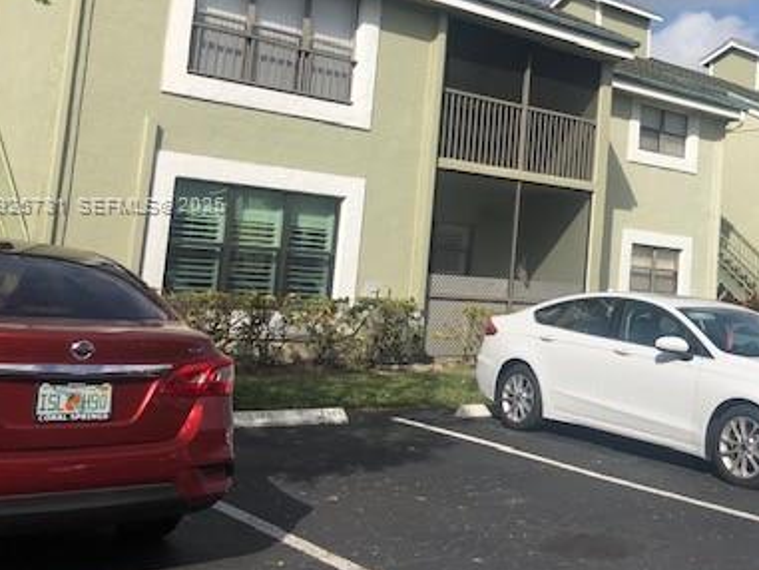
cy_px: 205
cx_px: 590
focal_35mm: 47
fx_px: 1031
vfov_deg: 30.7
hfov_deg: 39.1
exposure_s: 1/3745
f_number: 1.8
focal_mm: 4
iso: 20
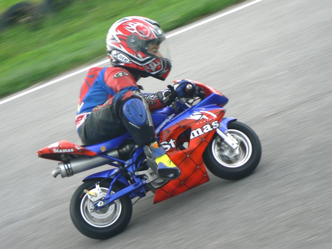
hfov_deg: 15.9
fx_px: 1189
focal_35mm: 124
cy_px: 124
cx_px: 166
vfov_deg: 12.0
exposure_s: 1/250
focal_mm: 20.7
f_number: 3.2
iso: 100
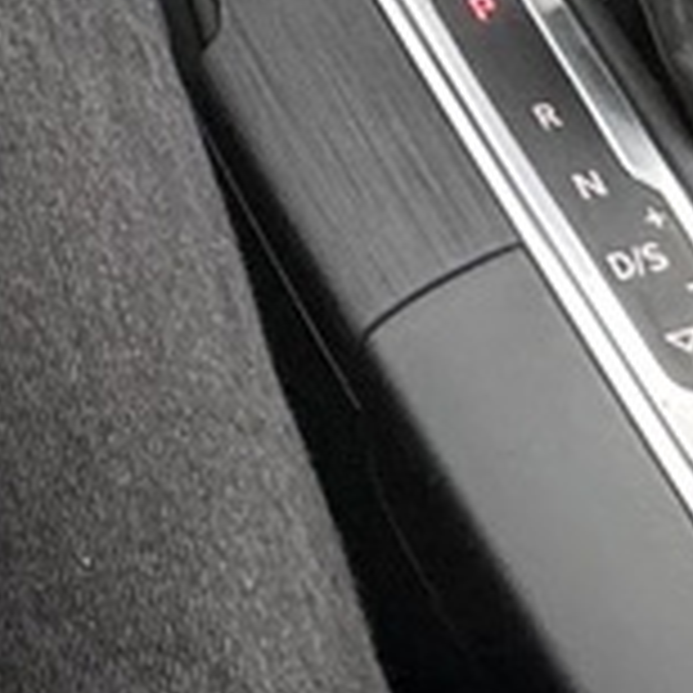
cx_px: -410
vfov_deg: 10.5
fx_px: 2627
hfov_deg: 13.9
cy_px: -1404
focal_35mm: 116
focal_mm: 2.22
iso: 250
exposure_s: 1/99
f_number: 2.2
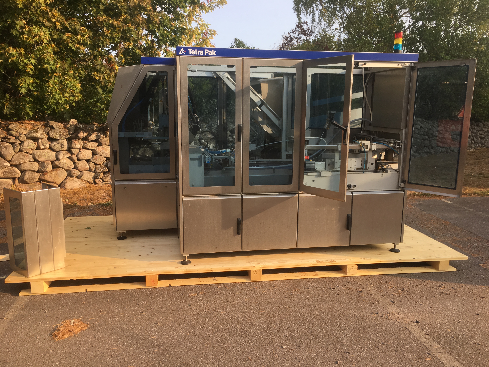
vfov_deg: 48.2
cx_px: 244
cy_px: 184
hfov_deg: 61.7
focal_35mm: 29
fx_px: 410
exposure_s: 1/384
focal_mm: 4.15
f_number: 2.2
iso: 25
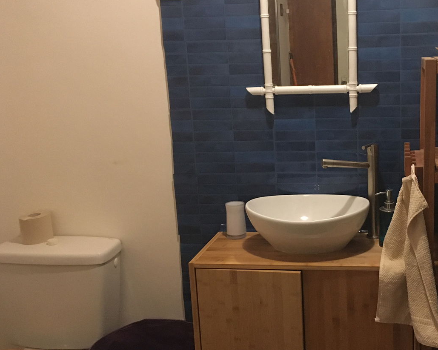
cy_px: 179
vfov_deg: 34.1
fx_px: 570
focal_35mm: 44
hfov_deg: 41.0
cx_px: 319
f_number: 2.2
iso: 320
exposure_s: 1/17
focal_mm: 4.15
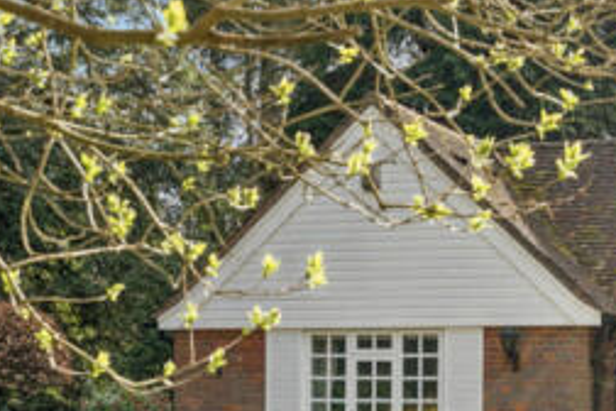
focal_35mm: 91
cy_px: 388
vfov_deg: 14.8
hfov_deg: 21.4
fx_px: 1557
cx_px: 651
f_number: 10
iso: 640
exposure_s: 1/400
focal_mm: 35
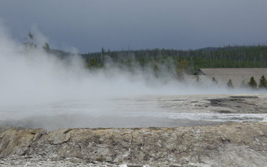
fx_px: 1288
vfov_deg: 7.4
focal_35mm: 177
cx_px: 117
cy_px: 143
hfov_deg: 11.8
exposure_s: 1/160
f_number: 5.2
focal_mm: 18.6
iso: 50
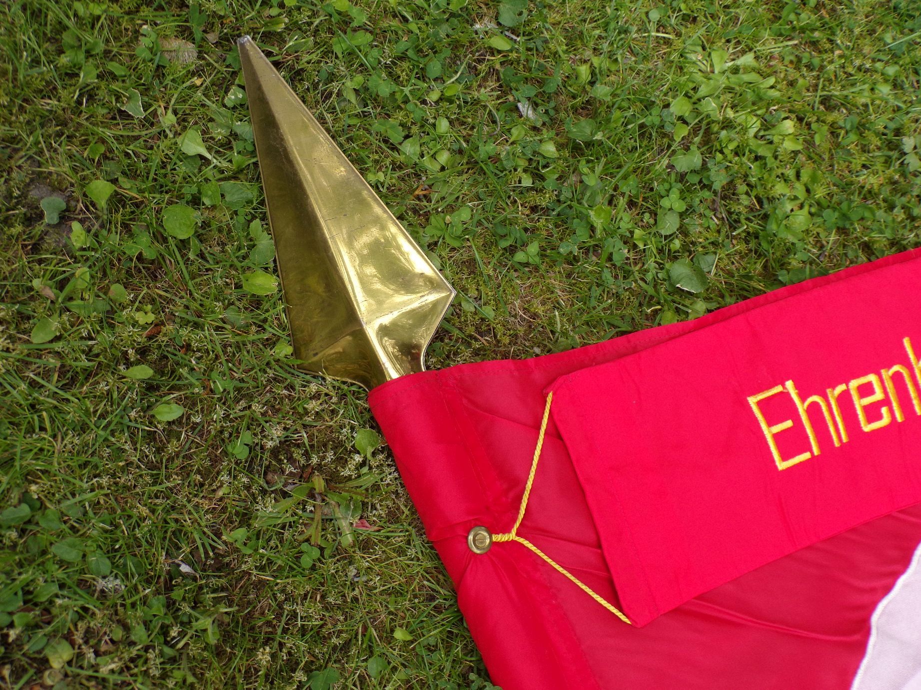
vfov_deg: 44.2
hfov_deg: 56.8
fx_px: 851
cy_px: 345
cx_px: 460
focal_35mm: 32
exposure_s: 1/180
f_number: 3.2
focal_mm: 5.8
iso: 80
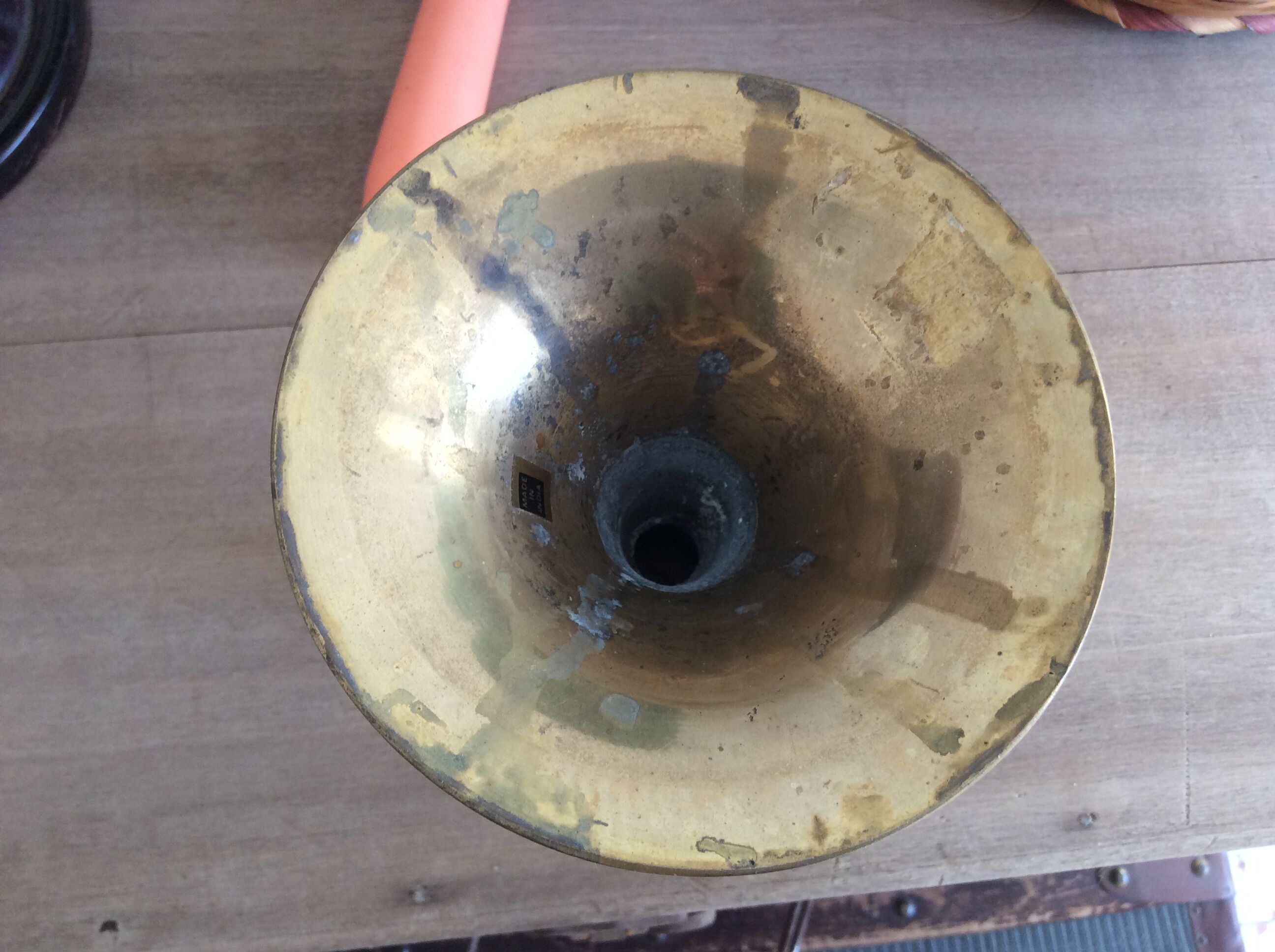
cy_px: 476
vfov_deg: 44.1
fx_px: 1177
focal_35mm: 32
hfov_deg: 56.9
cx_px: 638
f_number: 2.4
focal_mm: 3.3
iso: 64
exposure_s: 1/25
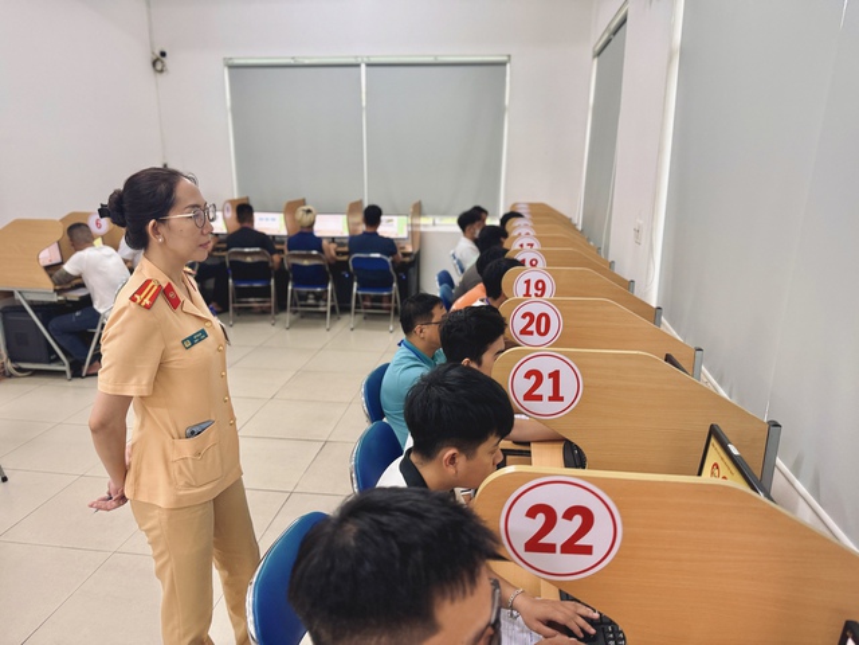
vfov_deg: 56.8
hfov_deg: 71.6
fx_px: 596
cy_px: 322
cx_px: 430
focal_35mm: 24
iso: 200
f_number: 1.78
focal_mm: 6.76
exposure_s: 1/100
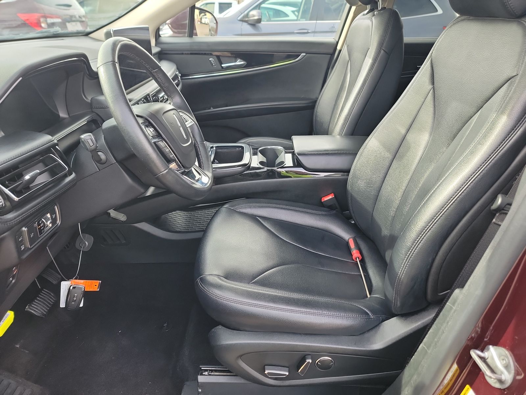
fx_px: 365
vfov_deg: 56.8
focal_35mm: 24
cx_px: 263
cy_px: 198
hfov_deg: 71.6
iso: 94
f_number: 1.8
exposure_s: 1/59
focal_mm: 6.7
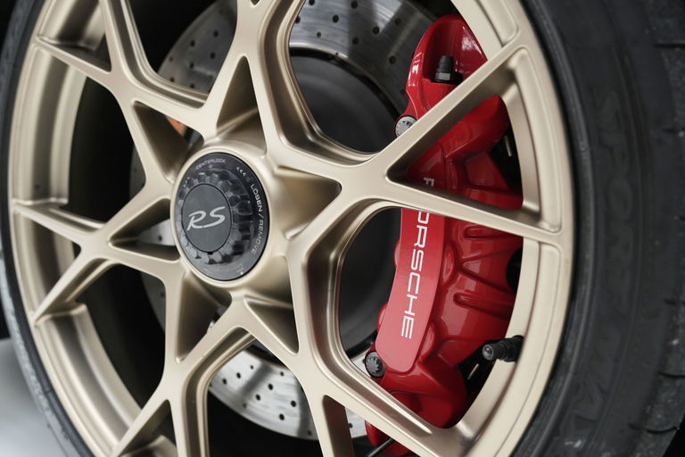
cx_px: 342
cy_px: 228
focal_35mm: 35
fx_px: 666
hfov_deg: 54.4
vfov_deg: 37.9
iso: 2500
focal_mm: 35
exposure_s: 1/40
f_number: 4
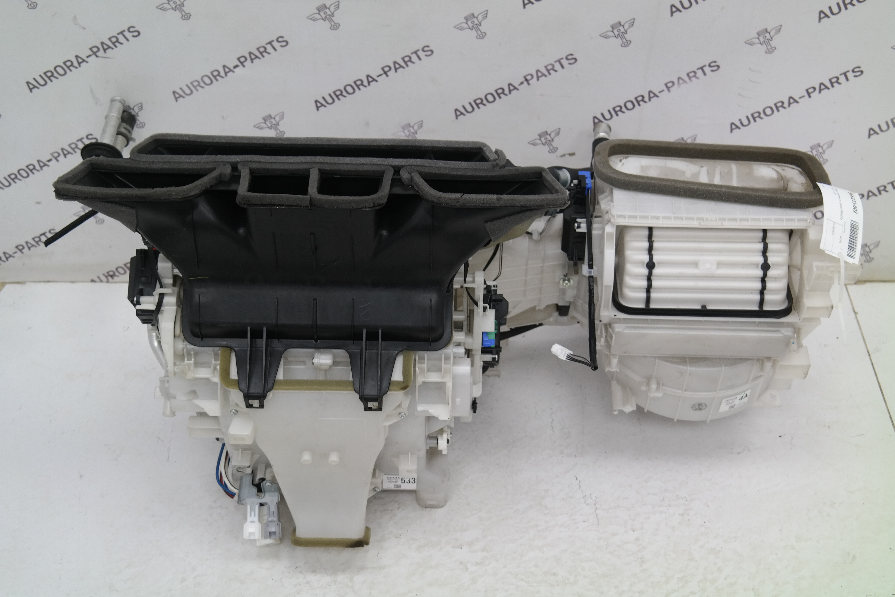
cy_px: 298
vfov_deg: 25.5
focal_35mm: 53
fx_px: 1318
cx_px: 448
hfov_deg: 37.5
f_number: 4.5
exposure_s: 1/60
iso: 400
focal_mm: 35
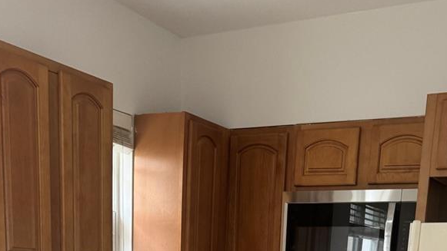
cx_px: 281
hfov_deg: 38.2
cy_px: 432
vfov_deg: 18.2
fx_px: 640
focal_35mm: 54
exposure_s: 1/120
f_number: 1.78
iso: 200
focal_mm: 6.76
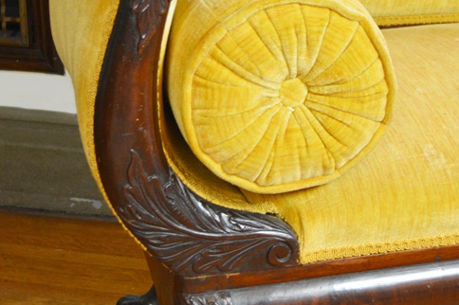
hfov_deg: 30.0
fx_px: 854
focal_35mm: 67
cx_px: 284
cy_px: 121
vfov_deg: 20.3
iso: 800
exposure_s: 1/60
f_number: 4
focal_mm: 24
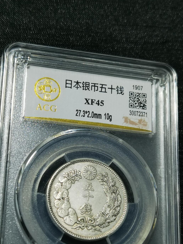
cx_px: 89
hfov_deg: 20.2
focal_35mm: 73
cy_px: 155
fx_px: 514
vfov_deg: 26.6
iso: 80
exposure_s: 1/100
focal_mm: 6.67
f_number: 1.9
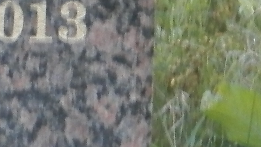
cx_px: -307
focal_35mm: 850
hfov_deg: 2.5
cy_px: -150
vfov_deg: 1.4
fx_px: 5883
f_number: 4.7
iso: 200
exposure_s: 1/50
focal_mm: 23.6
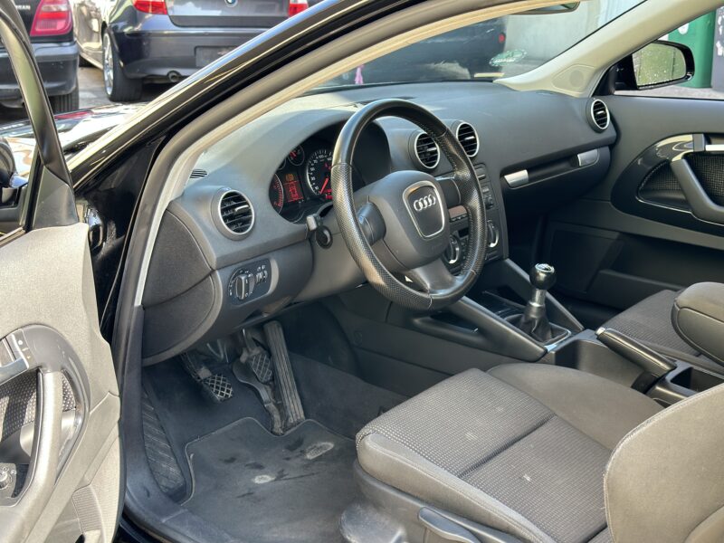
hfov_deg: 39.7
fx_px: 1004
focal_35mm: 48
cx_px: 362
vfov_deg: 30.3
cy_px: 272
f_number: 1.78
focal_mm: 6.86
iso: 80
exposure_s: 1/152
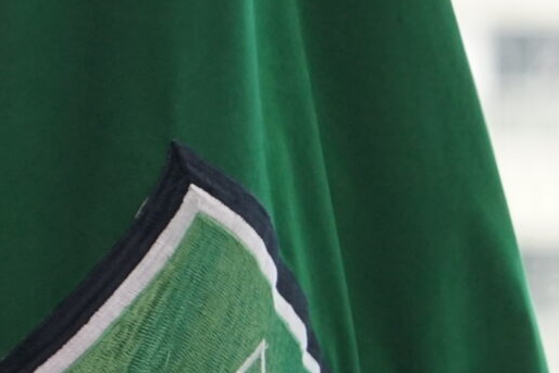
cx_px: 1008
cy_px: 582
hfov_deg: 2.4
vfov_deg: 1.6
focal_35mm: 872
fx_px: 13543
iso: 800
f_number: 6.3
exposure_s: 1/80
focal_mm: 175
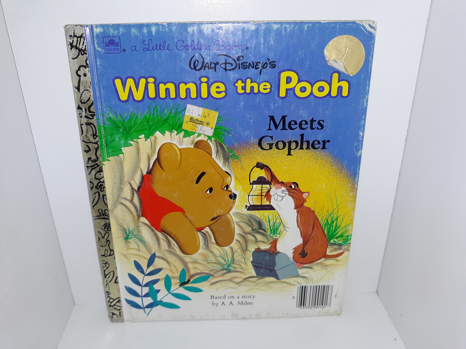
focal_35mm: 28
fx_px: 377
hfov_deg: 63.4
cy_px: 174
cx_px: 233
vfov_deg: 49.7
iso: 40
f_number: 1.7
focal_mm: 3.7
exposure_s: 1/188
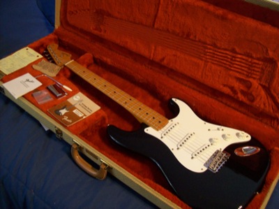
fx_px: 290
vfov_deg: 39.6
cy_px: 104
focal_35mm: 36
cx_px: 140
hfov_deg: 51.4
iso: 200
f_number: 2.7
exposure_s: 1/8
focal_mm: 6
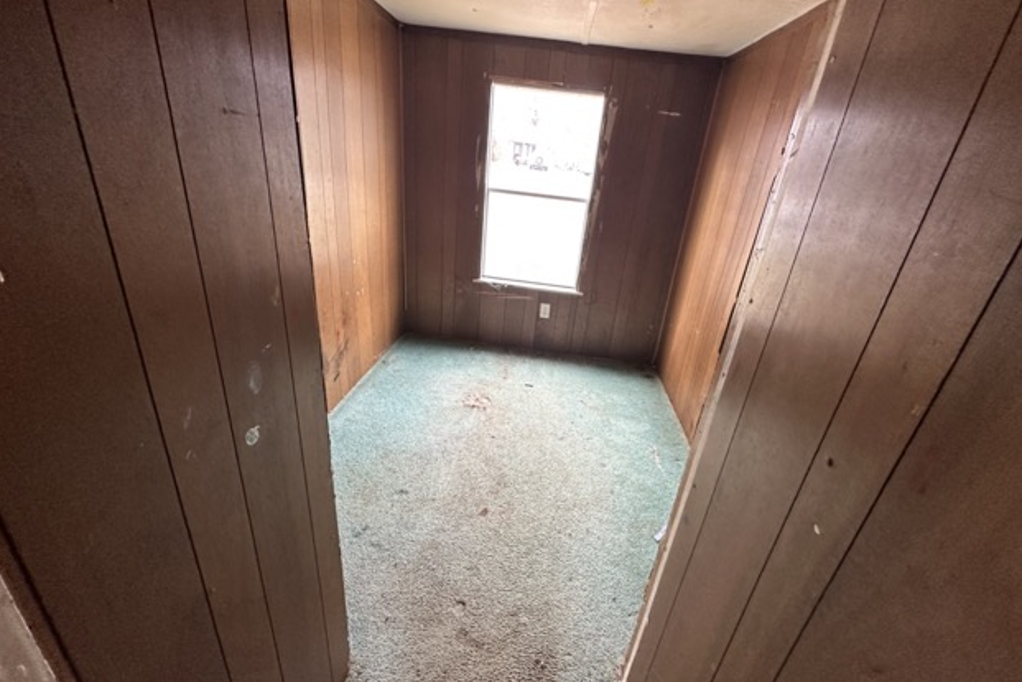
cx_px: 523
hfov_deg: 100.4
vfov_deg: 77.3
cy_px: 329
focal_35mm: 15
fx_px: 426
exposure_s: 1/99
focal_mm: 2.22
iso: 250
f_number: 2.2
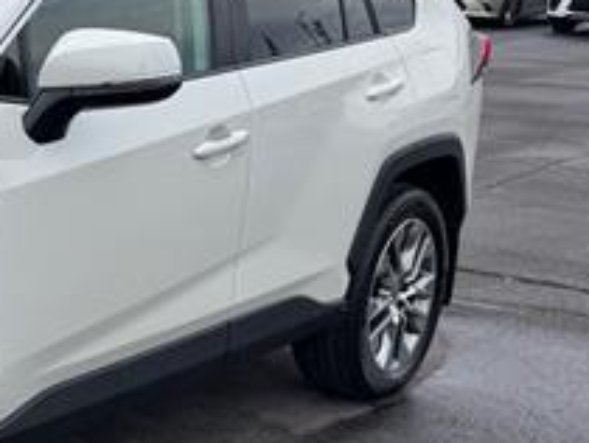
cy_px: 294
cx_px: -199
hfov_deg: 23.3
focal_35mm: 73
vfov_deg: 20.1
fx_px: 1244
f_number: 1.78
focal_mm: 6.76
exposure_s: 1/1869
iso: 80
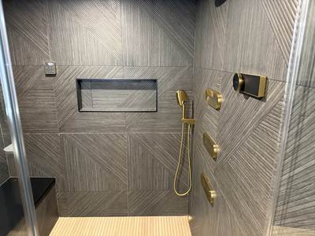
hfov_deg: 71.6
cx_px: 158
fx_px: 218
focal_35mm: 24
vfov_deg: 56.8
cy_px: 118
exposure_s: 1/40
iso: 800
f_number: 1.78
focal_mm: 6.76
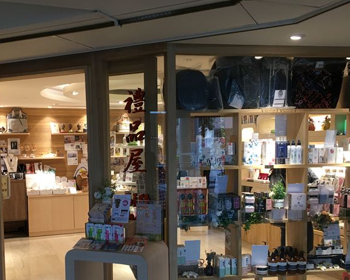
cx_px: 142
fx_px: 414
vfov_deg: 37.0
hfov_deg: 45.6
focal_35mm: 40
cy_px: 182
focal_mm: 4.15
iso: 32
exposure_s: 1/15
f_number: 2.2
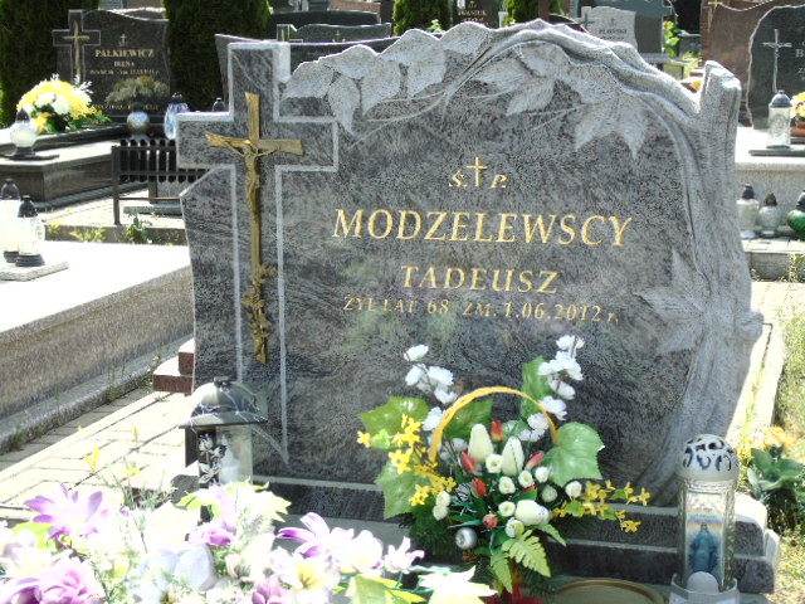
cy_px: 302
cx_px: 402
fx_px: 1442
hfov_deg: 31.2
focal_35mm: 62
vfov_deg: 23.7
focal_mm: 11
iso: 80
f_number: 4.5
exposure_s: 1/250
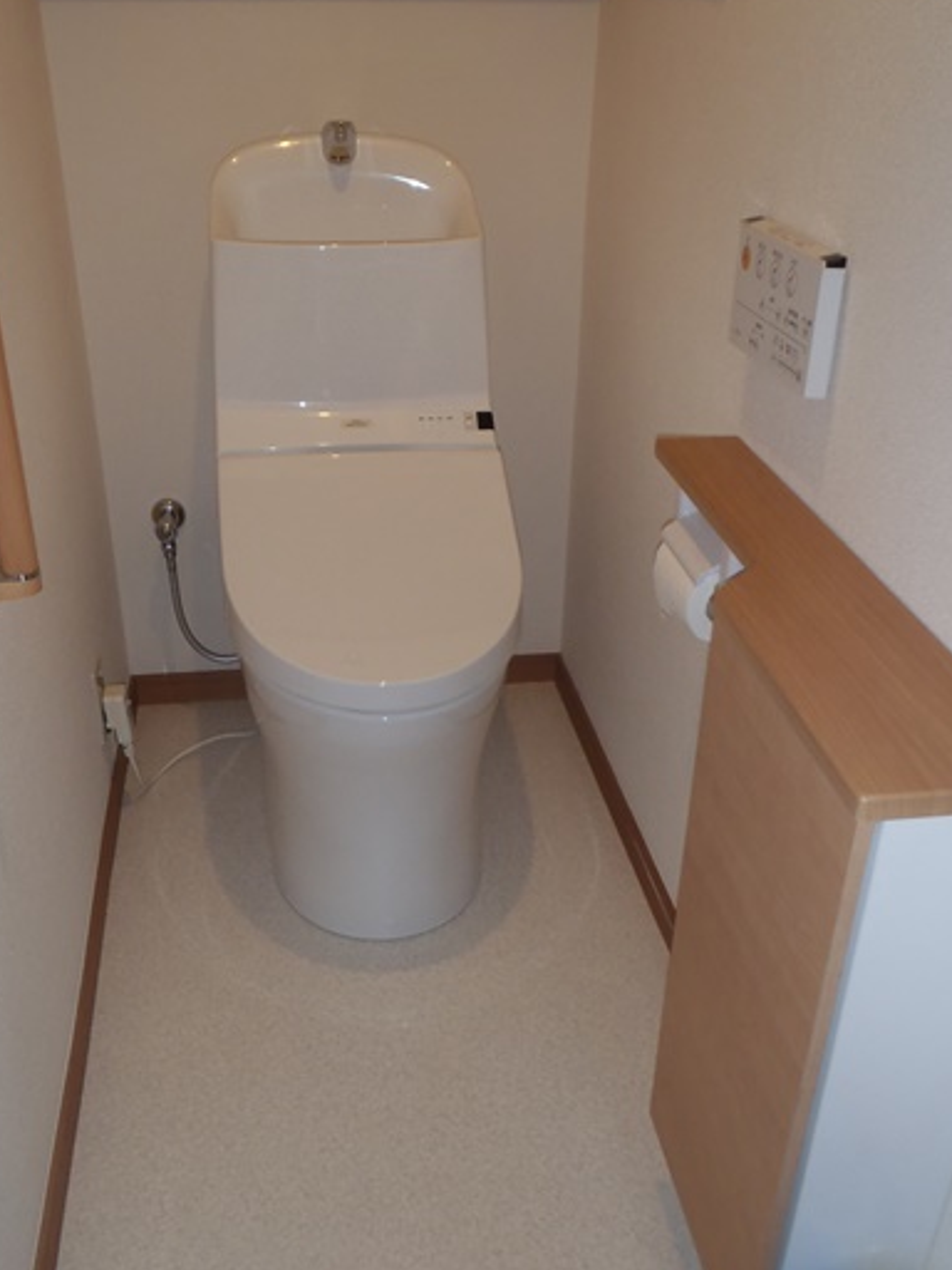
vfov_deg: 52.3
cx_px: 459
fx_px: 1283
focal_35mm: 35
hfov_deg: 40.7
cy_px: 757
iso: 100
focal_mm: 5
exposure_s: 1/30
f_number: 3.5
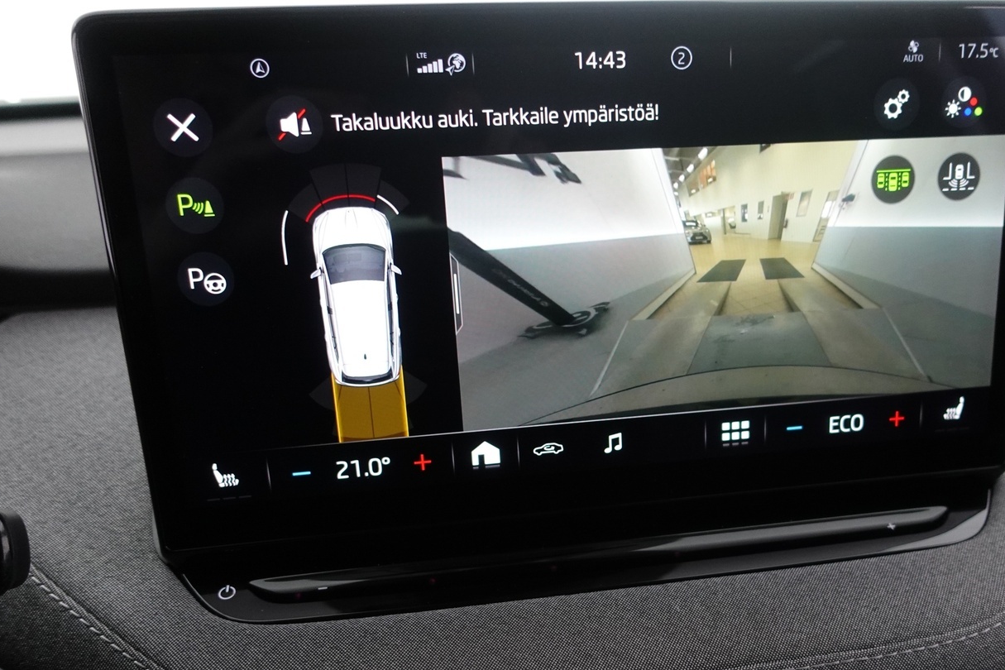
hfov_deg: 58.5
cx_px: 578
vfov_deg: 40.8
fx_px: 893
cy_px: 427
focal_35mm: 32
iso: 800
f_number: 1.8
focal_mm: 9.4
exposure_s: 1/30
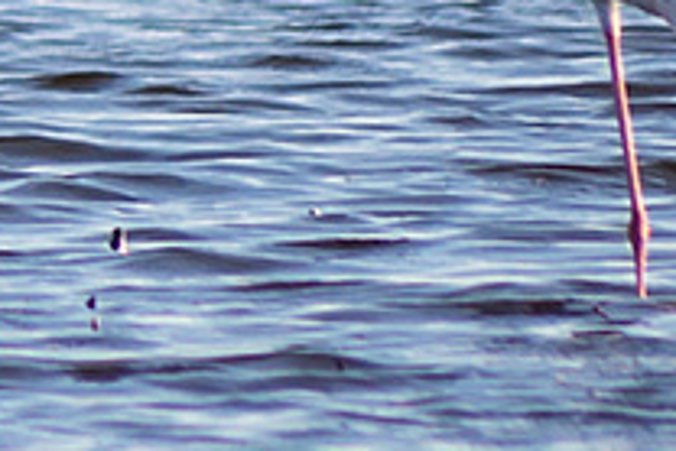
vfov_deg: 0.8
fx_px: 32451
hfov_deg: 1.2
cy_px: -419
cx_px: -413
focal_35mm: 1727
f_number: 5.6
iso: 280
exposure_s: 1/800
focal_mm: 300
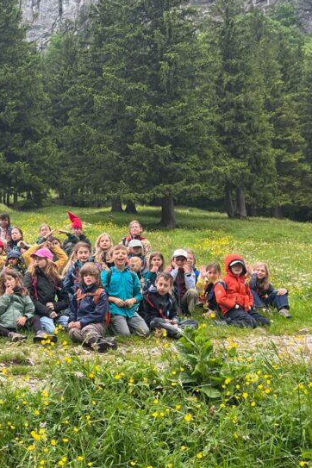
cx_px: -59
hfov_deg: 24.1
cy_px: 228
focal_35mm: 51
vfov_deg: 38.9
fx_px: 663
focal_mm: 5.1
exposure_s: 1/595
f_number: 1.6
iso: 50
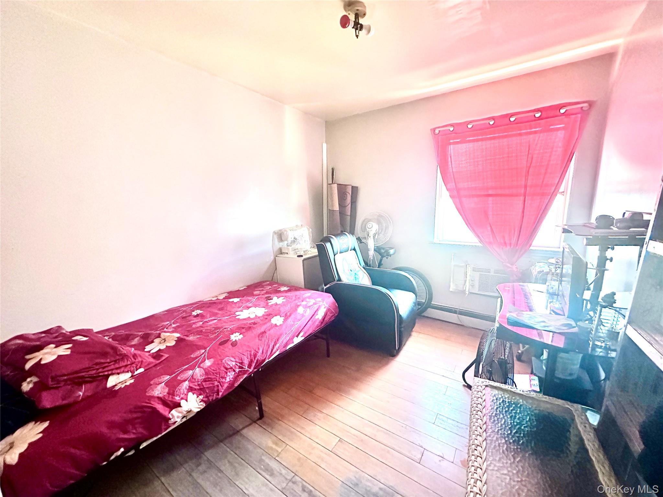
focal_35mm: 14
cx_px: 332
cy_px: 248
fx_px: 268
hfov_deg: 102.1
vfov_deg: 85.7
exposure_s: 1/60
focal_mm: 2.22
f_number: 2.2
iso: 1000
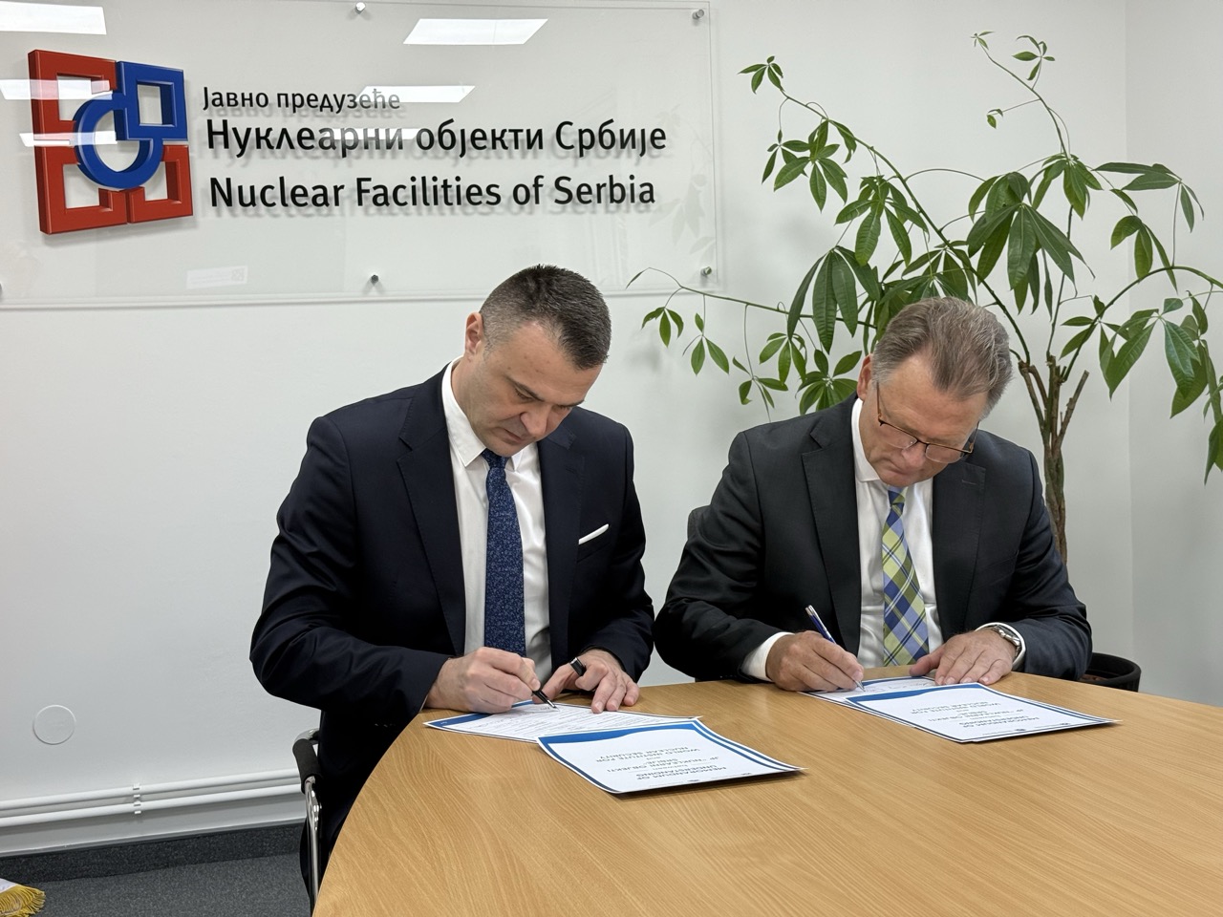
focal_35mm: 48
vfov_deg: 30.3
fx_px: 1696
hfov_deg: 39.7
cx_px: 612
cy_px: 458
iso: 80
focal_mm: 6.76
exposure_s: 1/100
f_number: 1.78
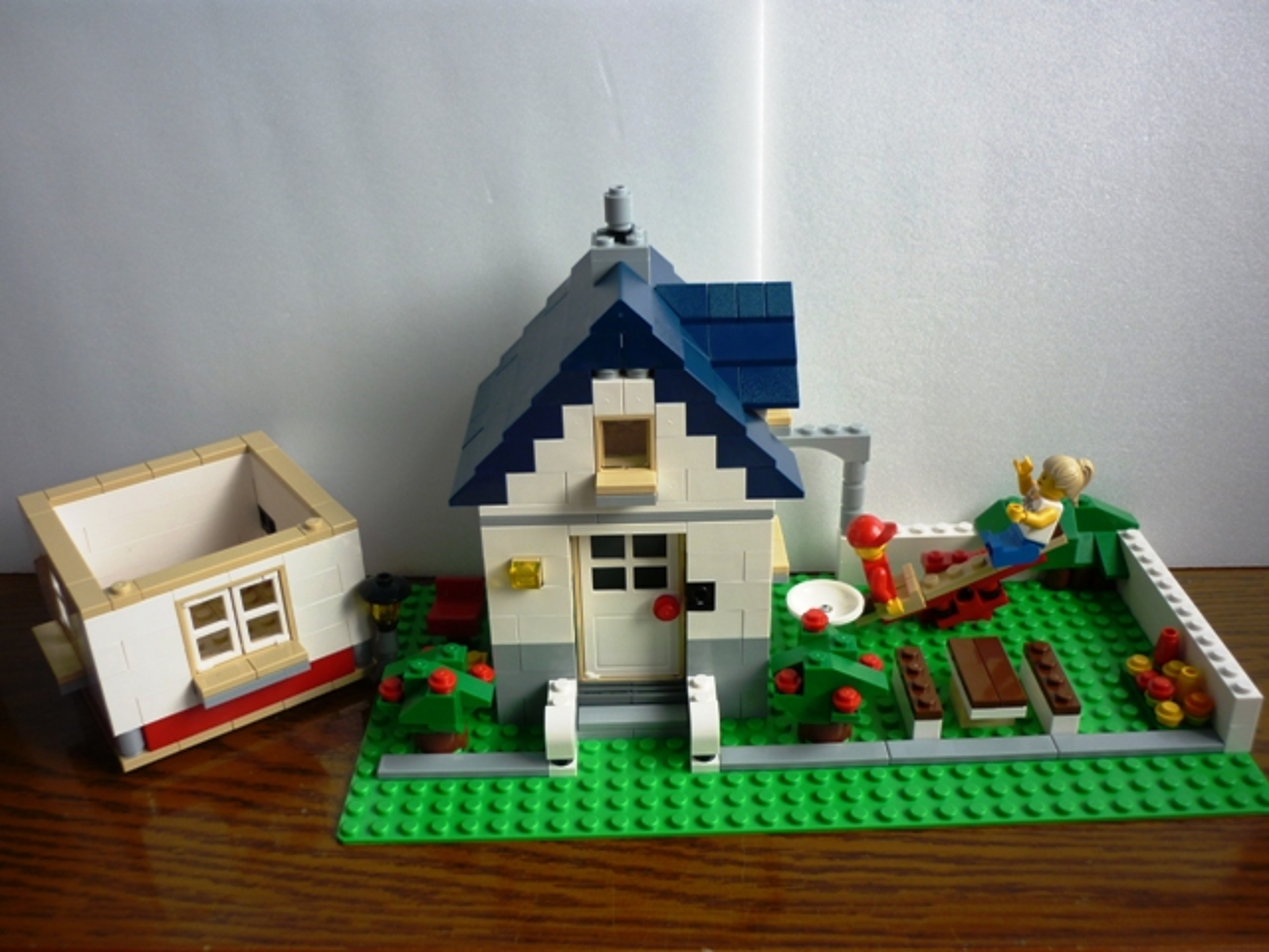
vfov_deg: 42.9
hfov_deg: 55.4
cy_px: 476
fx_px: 1210
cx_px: 634
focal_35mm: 33
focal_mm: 5.5
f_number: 2.8
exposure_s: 1/40
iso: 80
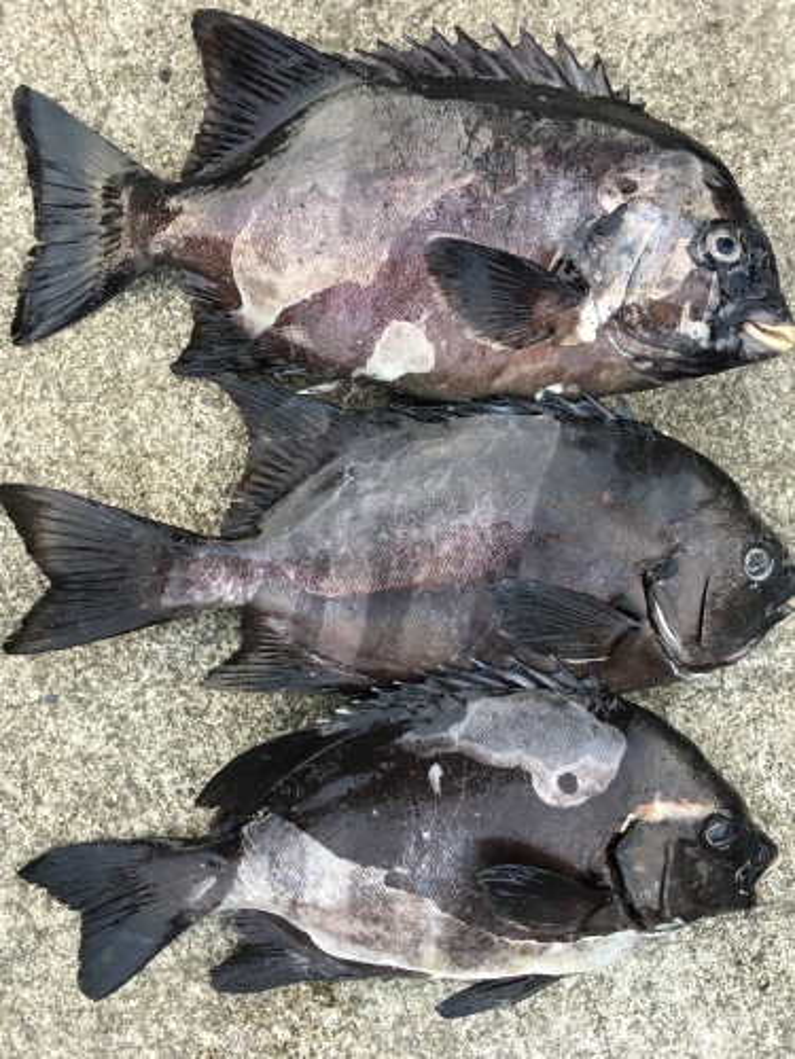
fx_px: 888
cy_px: 530
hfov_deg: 48.2
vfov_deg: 61.7
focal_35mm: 29
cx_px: 398
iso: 50
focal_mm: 4.15
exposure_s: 1/30
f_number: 2.2
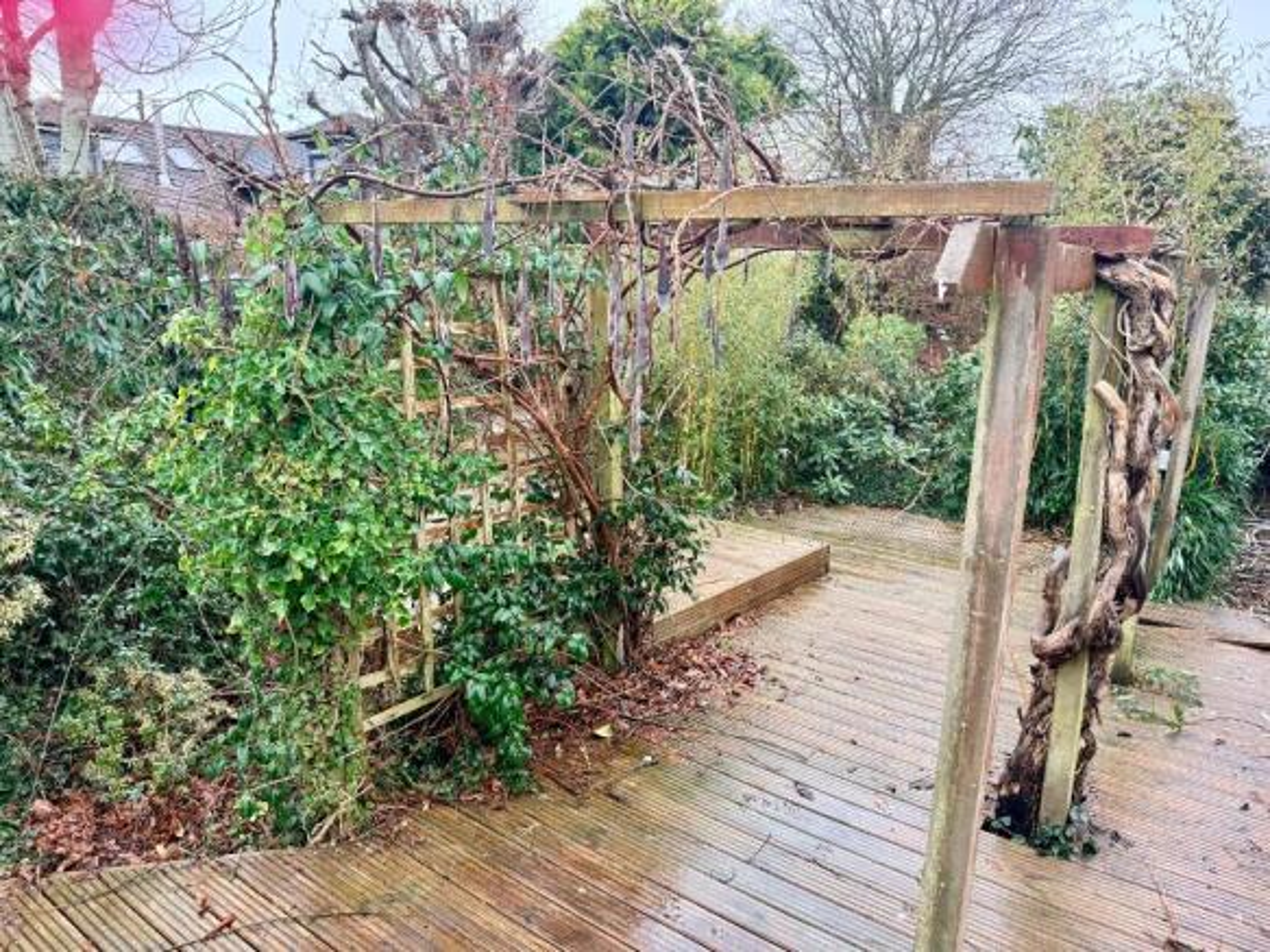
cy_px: 476
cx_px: 635
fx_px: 880
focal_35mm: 24
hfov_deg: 71.6
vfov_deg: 56.8
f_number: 1.78
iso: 100
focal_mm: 6.76
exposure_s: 1/234
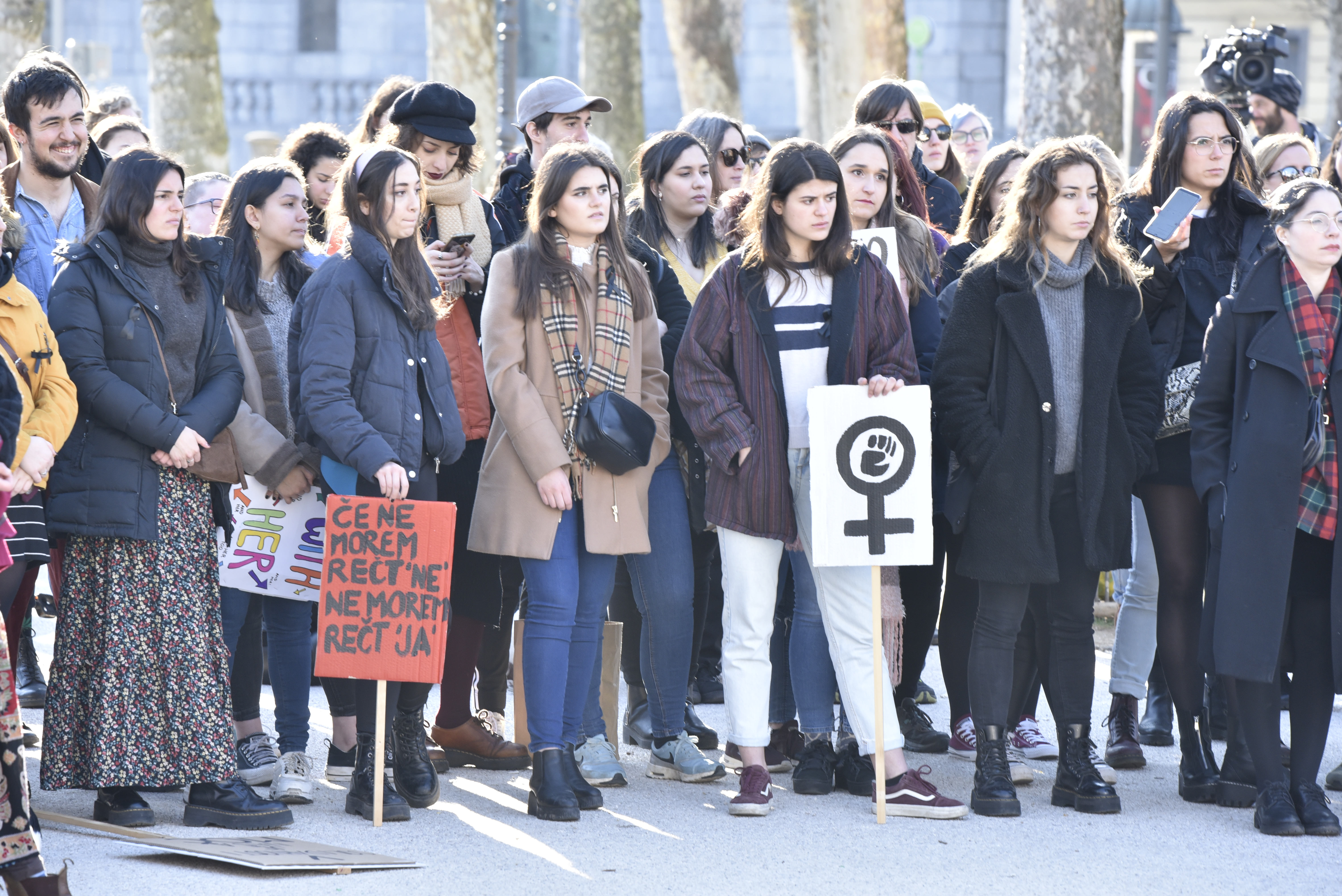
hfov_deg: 10.3
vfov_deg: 6.9
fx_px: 7458
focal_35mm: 200
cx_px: 671
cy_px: 448
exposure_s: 1/160
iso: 800
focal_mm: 200
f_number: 7.1
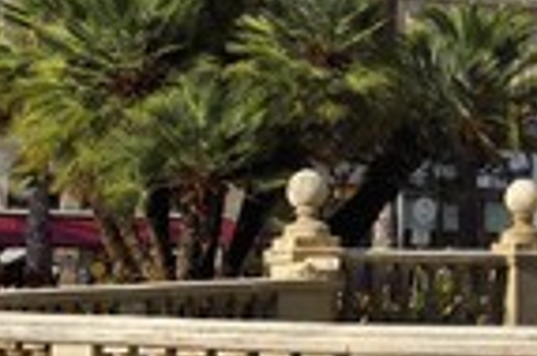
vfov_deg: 10.1
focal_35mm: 132
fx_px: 1967
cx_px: 545
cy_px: -120
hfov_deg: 15.3
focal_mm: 45
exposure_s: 1/250
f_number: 11
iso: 200
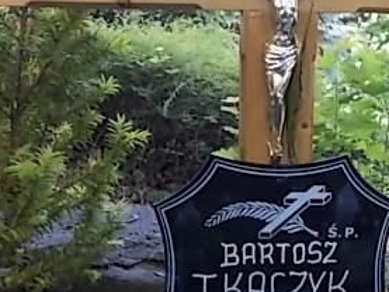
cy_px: 142
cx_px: 288
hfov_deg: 31.6
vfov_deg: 24.4
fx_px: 675
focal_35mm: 60
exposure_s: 1/40
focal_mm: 4.6
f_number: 3.2
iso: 80
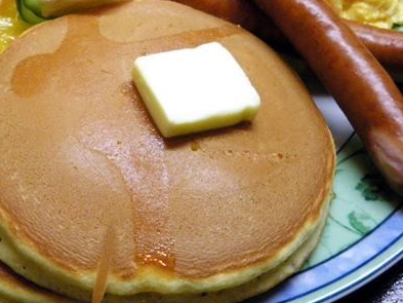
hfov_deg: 34.7
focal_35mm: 55
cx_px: 148
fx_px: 641
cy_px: 78
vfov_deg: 26.3
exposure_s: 1/50
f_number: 3.5
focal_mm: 6.3
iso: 400
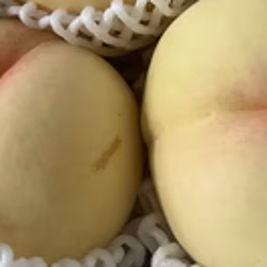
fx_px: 602
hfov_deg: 24.9
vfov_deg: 23.0
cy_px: -50
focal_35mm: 69
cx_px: 167
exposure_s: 1/60
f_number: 1.6
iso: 320
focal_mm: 5.1
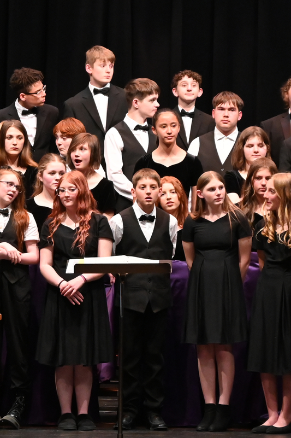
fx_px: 1615
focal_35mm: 133
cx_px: 114
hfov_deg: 10.3
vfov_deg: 15.4
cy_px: 207
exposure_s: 1/60
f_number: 6.3
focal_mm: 104
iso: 5000
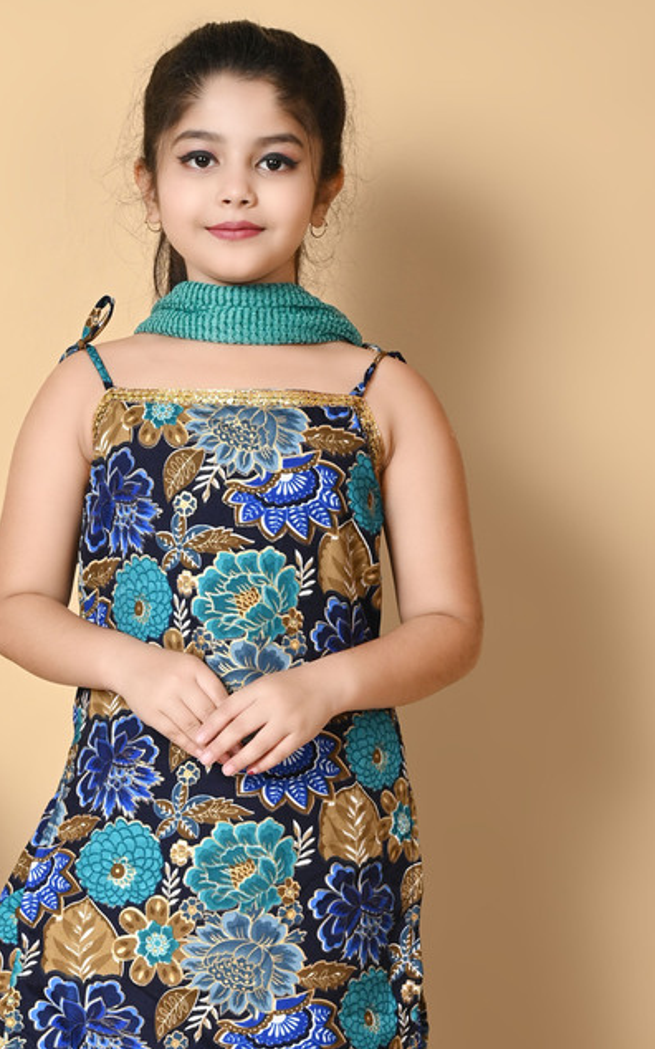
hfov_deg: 11.8
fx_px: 3172
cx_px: 205
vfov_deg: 18.6
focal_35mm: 111
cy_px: 821
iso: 320
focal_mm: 69
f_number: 13
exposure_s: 1/160
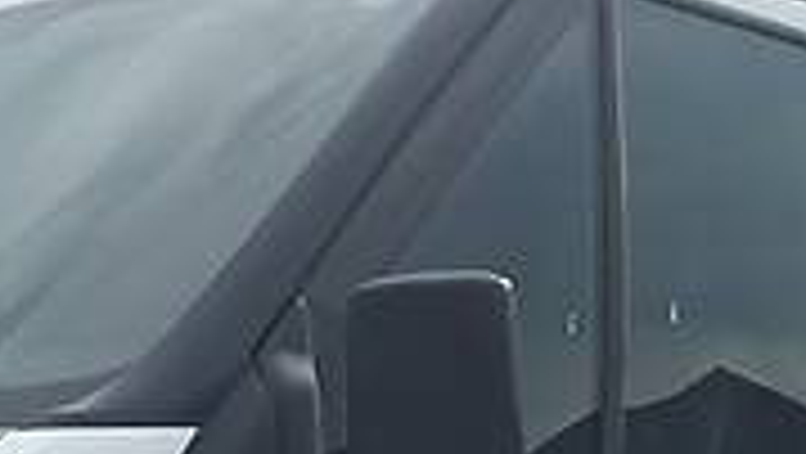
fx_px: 3016
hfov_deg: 15.2
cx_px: 311
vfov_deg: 8.5
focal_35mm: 141
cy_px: 625
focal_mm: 4.2
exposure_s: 1/663
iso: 25
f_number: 2.2
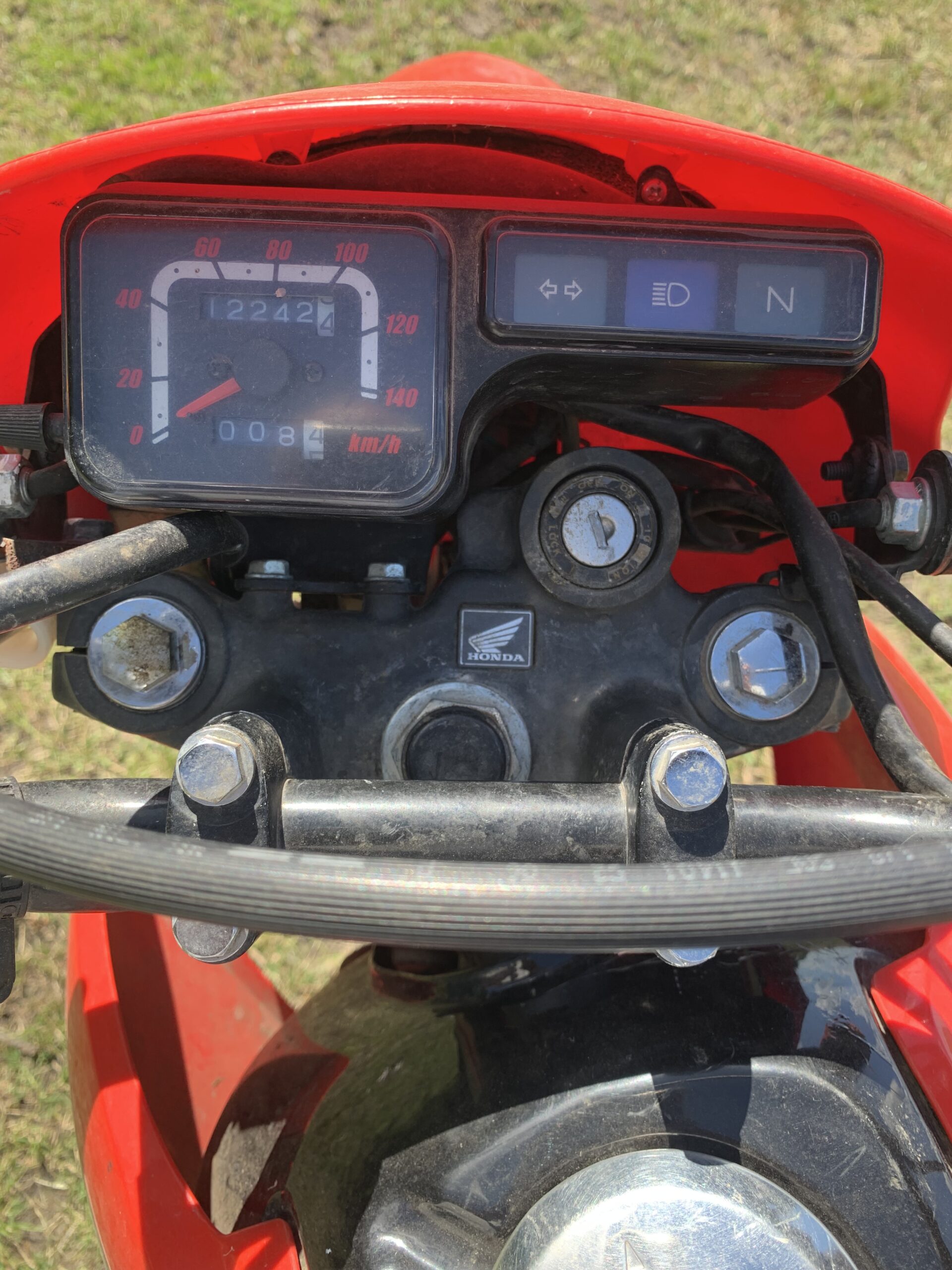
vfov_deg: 67.3
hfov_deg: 53.1
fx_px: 953
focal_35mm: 26
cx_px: 476
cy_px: 635
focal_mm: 4.25
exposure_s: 1/360
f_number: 1.8
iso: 25
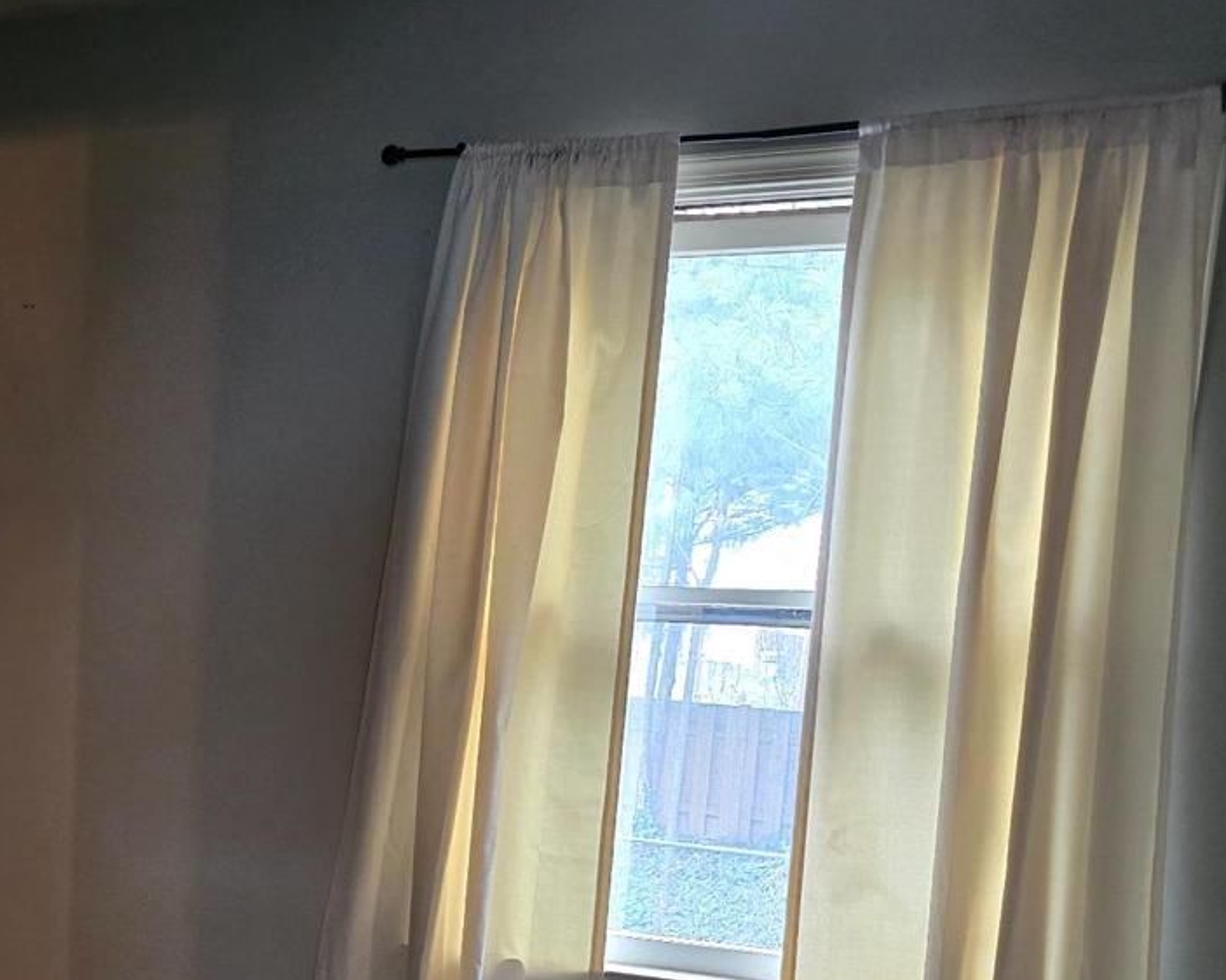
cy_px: 851
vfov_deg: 31.4
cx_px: 51
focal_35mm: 46
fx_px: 1669
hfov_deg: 36.9
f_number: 1.7
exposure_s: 1/60
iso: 1600
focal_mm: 6.3
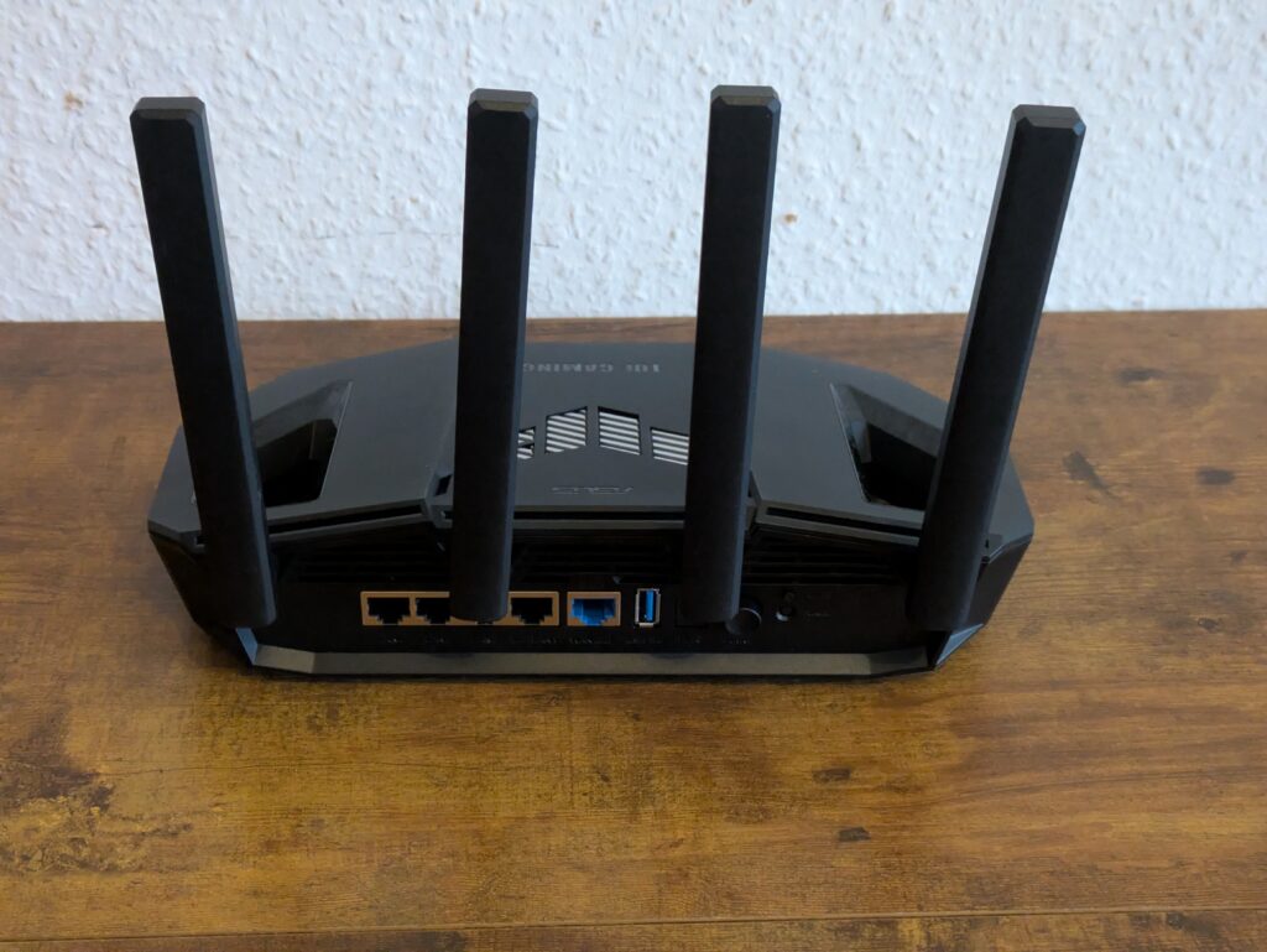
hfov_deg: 37.5
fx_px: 1868
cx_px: 634
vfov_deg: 28.6
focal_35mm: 51
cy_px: 476
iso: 1049
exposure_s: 1/25
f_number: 1.89
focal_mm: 5.43
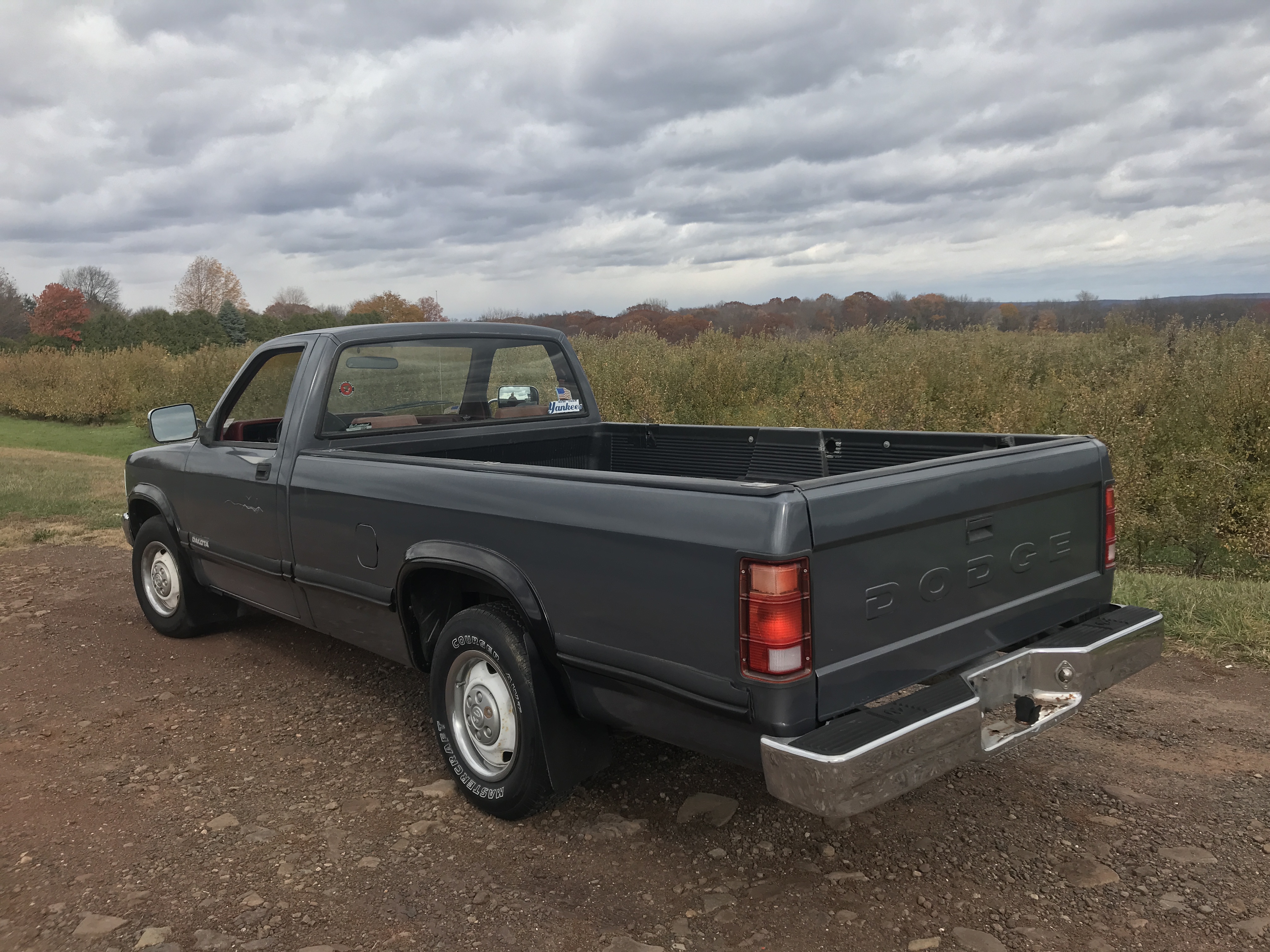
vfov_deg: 49.7
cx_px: 635
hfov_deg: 63.4
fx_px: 1027
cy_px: 476
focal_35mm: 28
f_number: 1.8
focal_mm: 3.99
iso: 20
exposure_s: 1/997
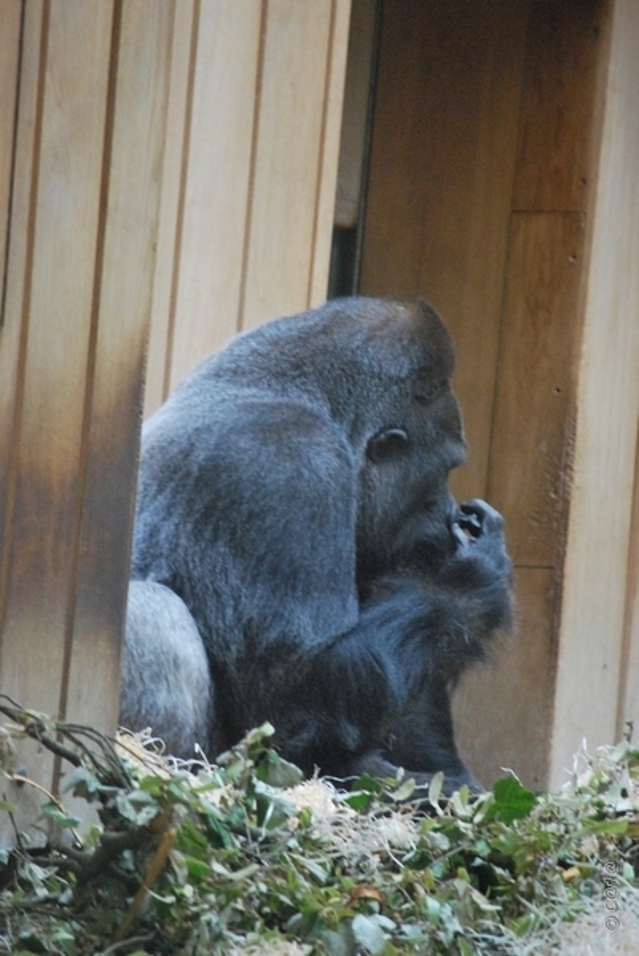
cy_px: 478
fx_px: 7176
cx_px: 320
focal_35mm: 270
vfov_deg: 7.6
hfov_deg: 5.1
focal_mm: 180
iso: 1600
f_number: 5.6
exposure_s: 1/80
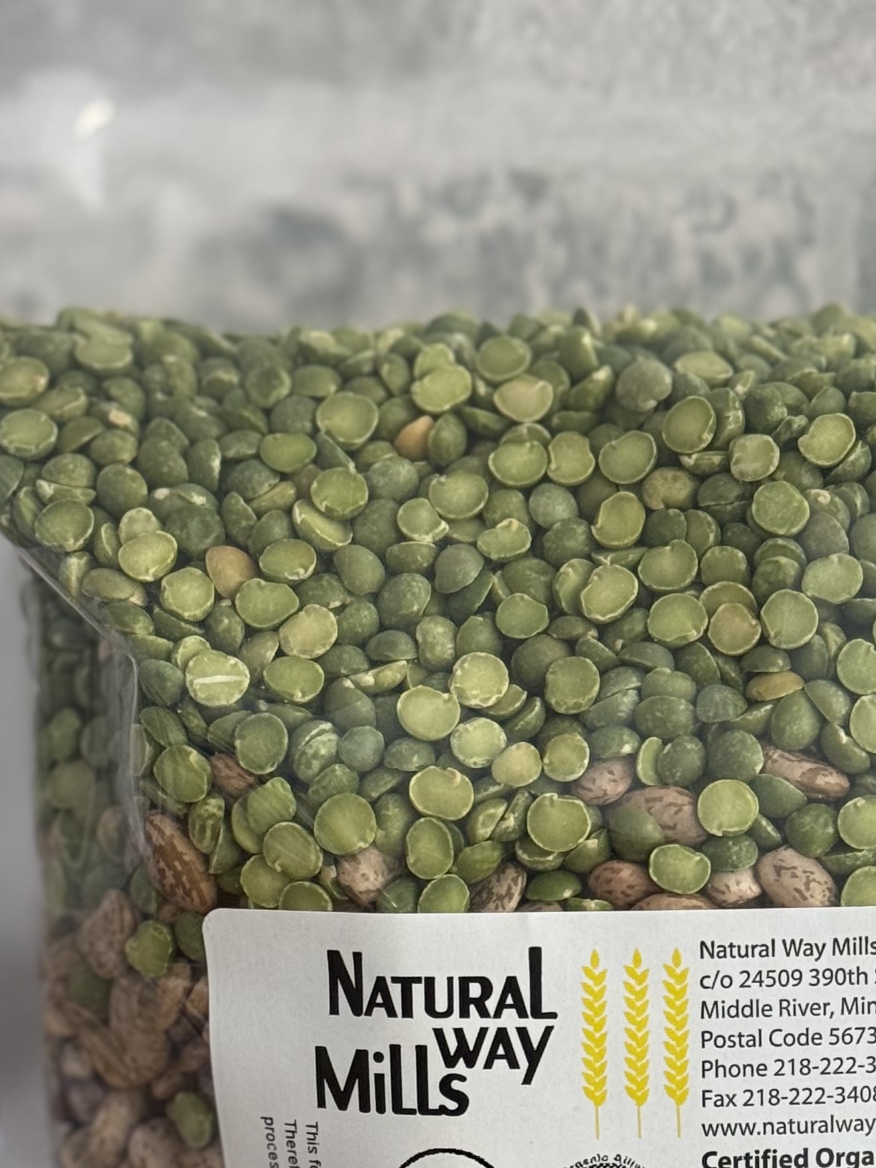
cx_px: 670
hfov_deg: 13.3
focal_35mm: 111
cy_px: 1031
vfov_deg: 17.5
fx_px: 3745
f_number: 1.78
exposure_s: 1/60
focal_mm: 6.76
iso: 125
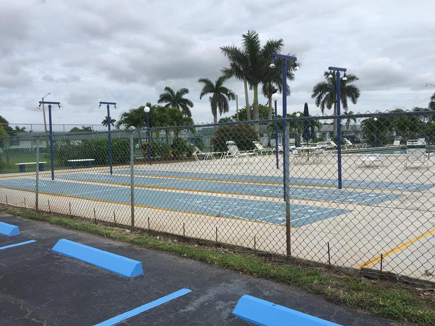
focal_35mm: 33
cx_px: 201
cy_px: 164
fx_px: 415
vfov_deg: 42.9
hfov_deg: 55.3
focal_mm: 4.15
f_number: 2.2
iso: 25
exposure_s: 1/1166
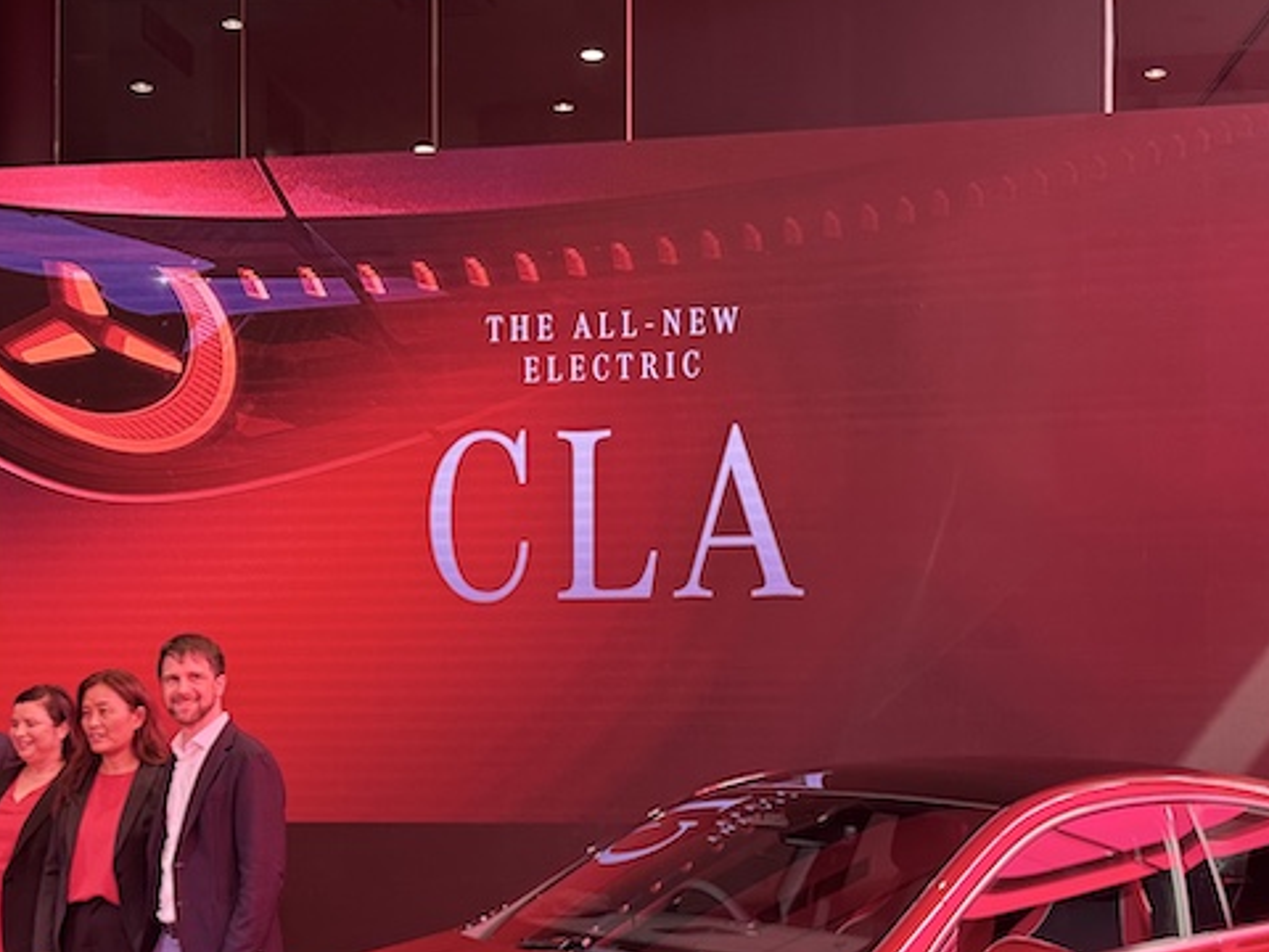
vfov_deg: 28.7
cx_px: 637
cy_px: 703
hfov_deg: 38.2
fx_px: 1833
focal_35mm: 50
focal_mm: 6.76
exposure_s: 1/100
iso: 100
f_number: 1.78
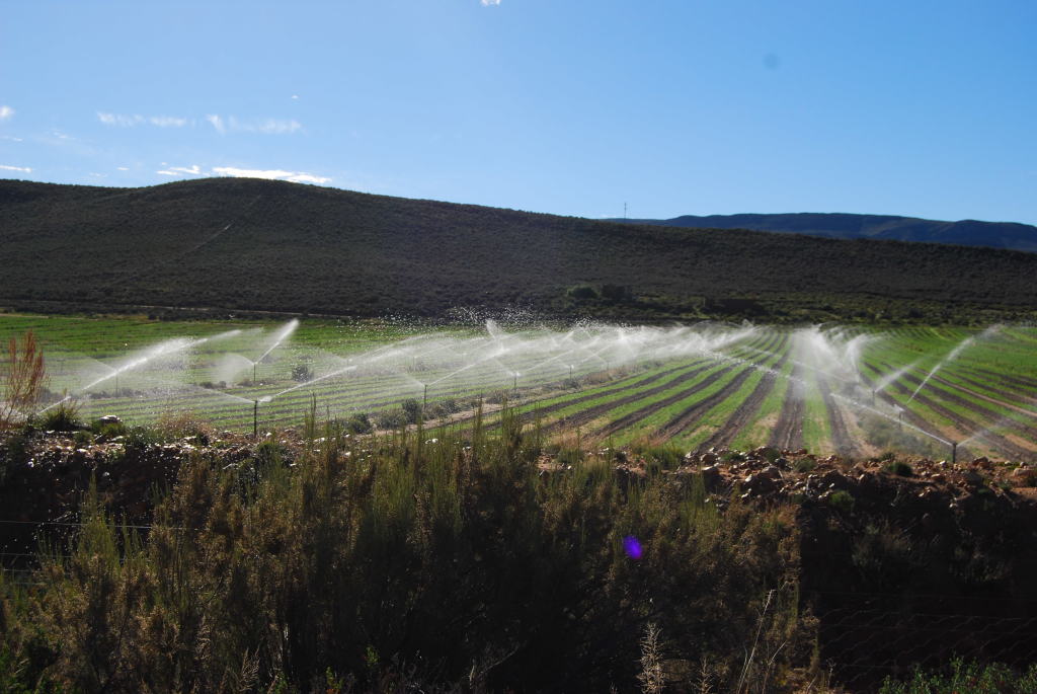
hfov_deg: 41.1
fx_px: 1384
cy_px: 347
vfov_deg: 28.1
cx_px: 518
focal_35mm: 48
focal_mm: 32
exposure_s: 1/800
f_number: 8
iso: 200
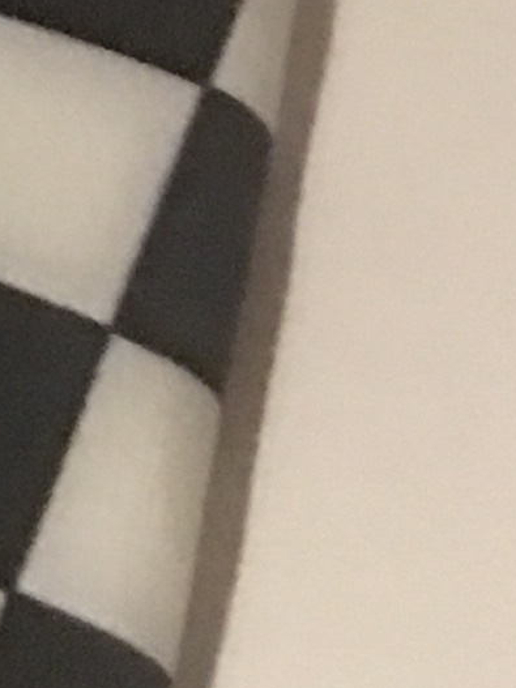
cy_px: -902
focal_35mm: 222
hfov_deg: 6.0
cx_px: -1214
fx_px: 4414
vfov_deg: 8.3
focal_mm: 4.15
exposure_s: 1/8
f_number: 2.2
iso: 160
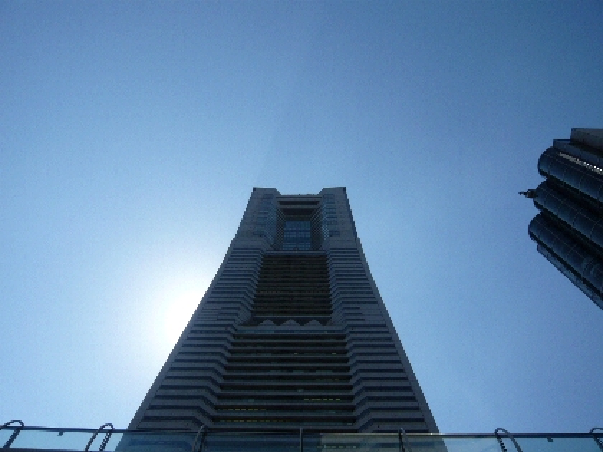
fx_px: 488
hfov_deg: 63.4
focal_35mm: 28
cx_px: 302
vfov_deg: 49.7
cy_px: 226
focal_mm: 4.6
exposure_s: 1/320
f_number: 8
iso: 100
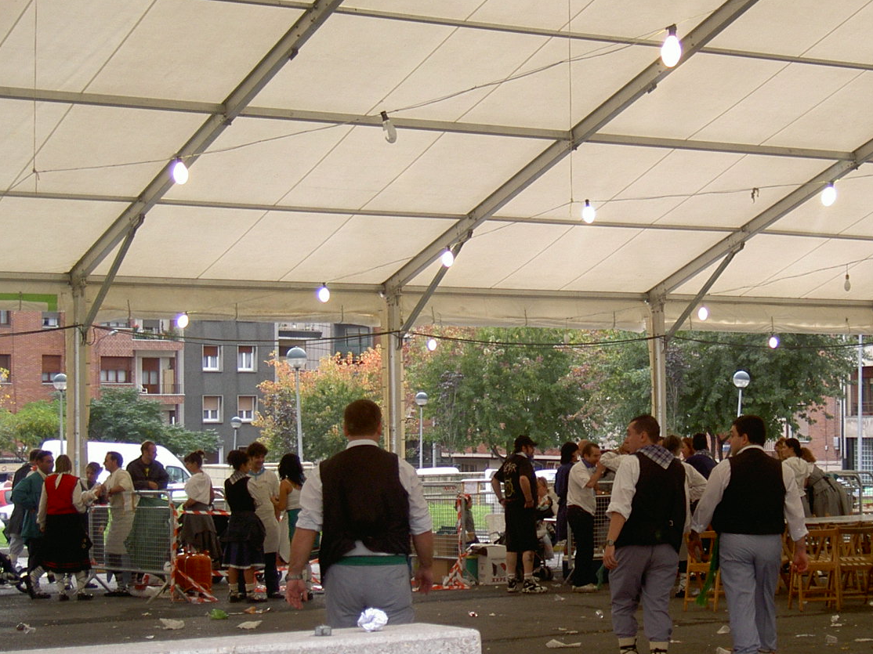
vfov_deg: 18.6
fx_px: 1992
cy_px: 373
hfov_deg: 24.6
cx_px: 574
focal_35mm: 79
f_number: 3.3
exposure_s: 1/122
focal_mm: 11.3
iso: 100
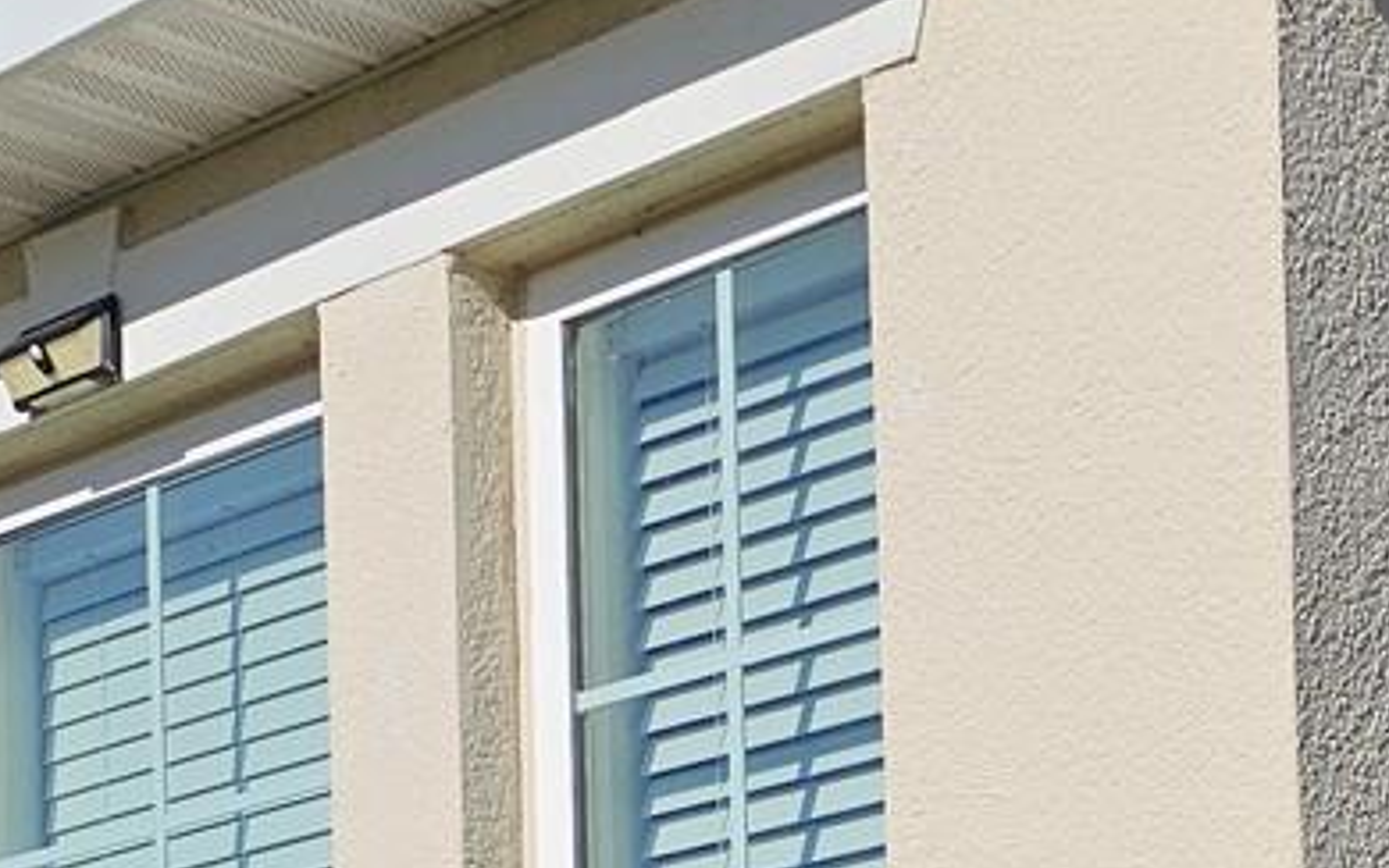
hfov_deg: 20.5
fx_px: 3787
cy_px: 1412
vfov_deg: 12.3
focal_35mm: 100
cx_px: 1182
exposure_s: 1/1849
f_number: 1.7
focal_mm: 6.3
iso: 10
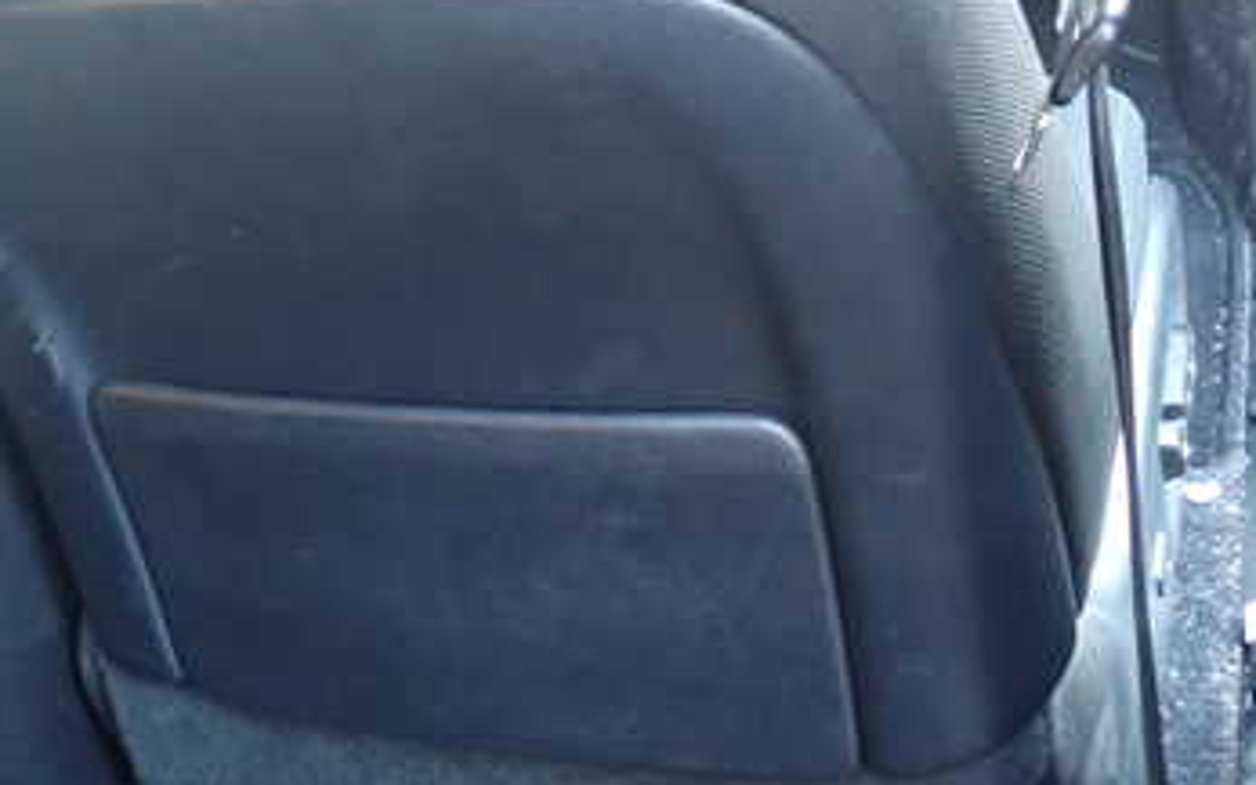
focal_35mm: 55
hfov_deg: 36.5
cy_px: 217
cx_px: 420
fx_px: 1883
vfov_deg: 23.4
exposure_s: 1/20
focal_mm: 5.4
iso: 800
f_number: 2.3
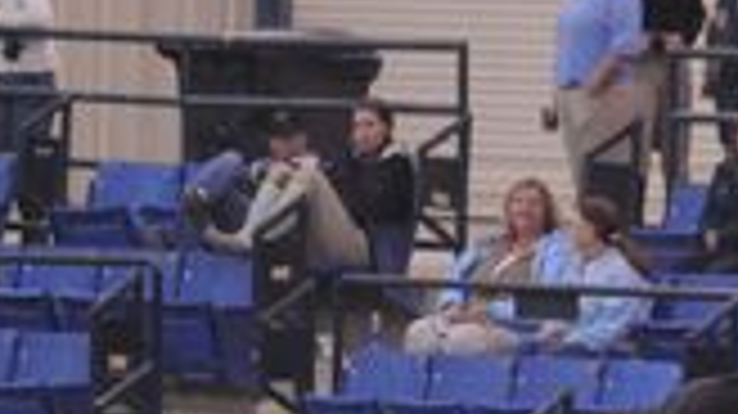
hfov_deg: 2.6
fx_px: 15997
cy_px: 684
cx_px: 702
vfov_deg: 1.5
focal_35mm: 818
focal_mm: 200
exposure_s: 1/400
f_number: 2.8
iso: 5000
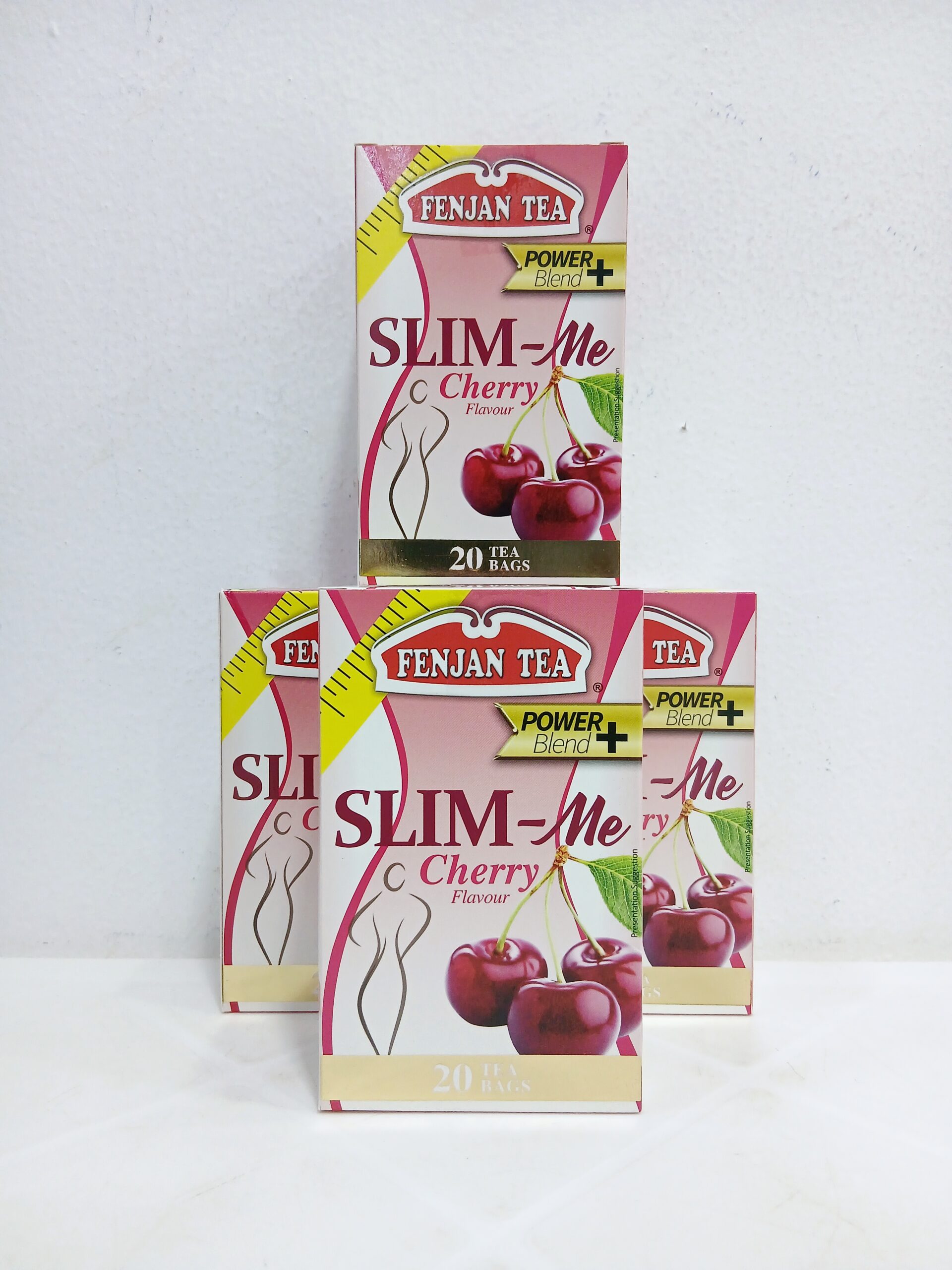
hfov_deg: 53.1
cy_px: 635
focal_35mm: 26
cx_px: 476
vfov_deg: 67.3
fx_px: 953
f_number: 1.8
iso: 160
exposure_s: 1/50.3
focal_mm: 3.98
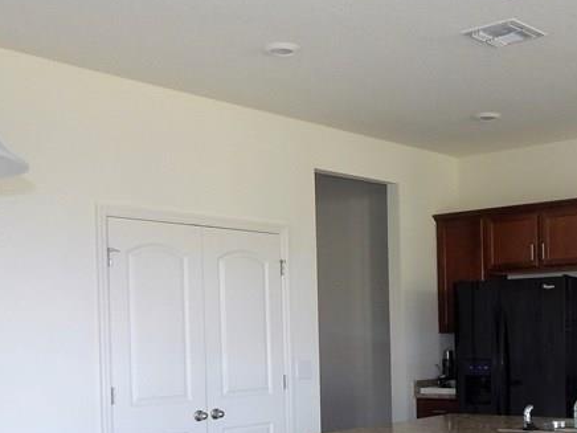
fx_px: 900
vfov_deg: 26.6
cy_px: 343
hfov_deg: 33.9
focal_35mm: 54
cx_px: 502
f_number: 3
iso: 180
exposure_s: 1/30
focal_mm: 4
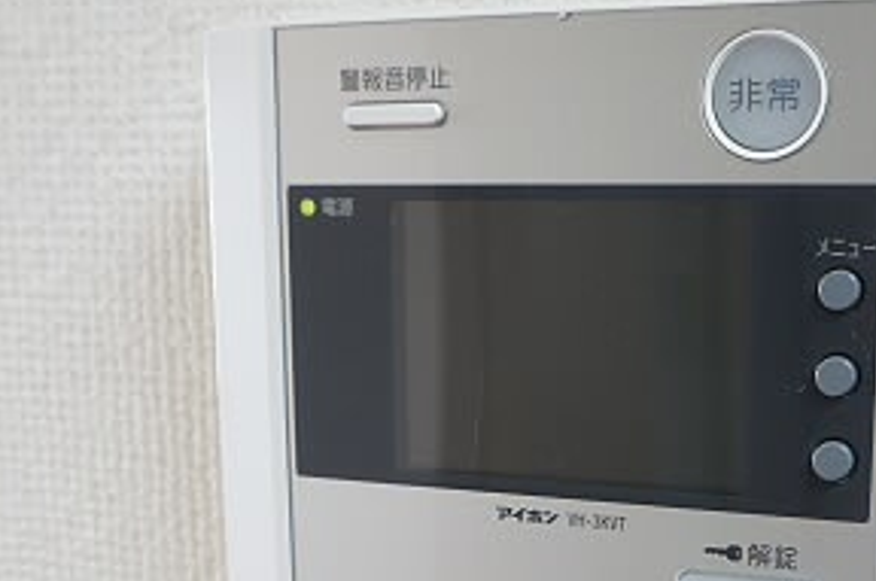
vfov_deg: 20.5
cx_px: 516
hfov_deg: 31.3
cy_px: 569
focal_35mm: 64
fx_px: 1561
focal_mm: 17
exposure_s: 1/60
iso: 400
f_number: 4
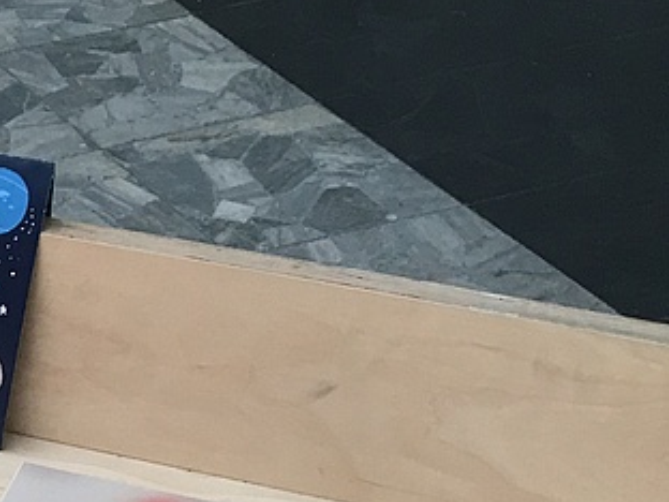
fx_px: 2300
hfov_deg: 14.7
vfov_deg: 11.9
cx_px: -506
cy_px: 749
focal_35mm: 119
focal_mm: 4.15
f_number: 2.2
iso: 32
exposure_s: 1/33
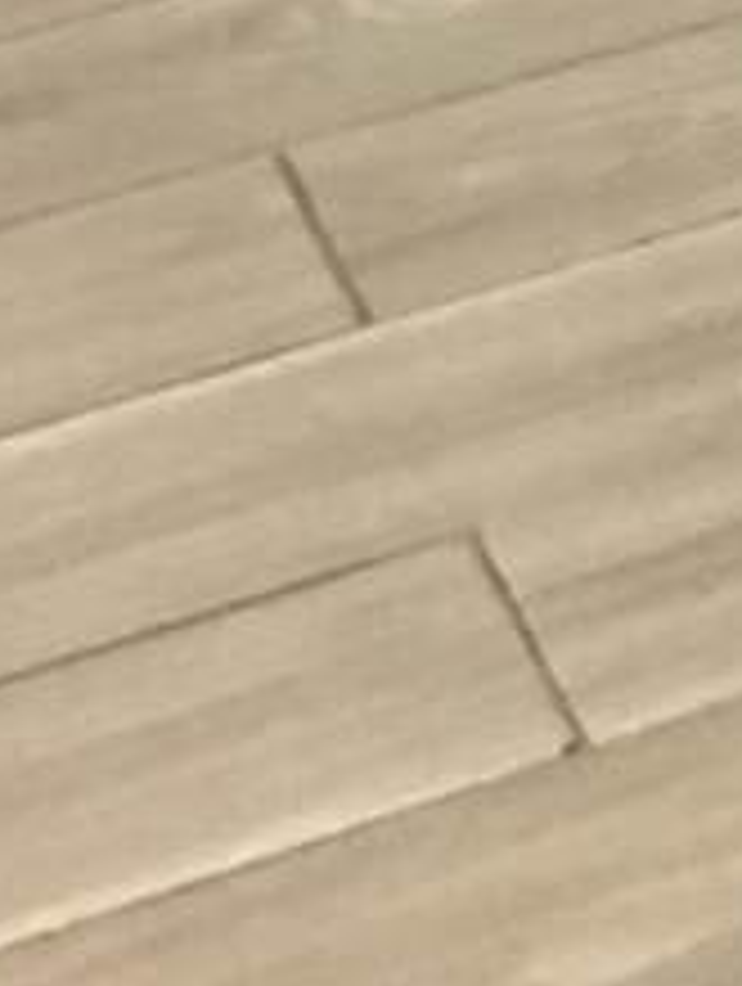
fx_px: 5785
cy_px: -2071
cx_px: 2460
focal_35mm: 203
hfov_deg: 6.5
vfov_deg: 8.2
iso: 200
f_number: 2.2
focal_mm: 4.15
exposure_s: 1/24
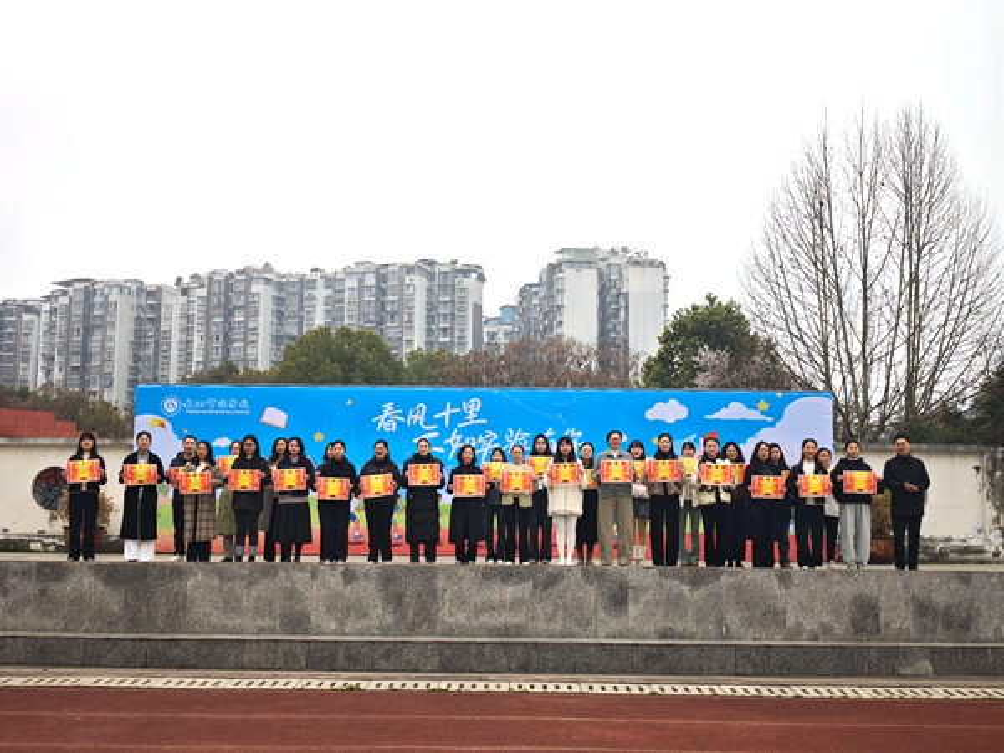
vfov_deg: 33.6
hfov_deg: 43.9
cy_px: 376
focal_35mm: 43
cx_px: 502
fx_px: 1247
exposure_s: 1/462
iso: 50
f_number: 1.62
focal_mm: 6.55
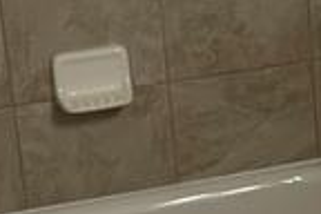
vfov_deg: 7.7
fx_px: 1587
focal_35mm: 178
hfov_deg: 11.2
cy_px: 101
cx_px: 432
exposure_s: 1/120
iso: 80
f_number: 1.78
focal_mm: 6.76
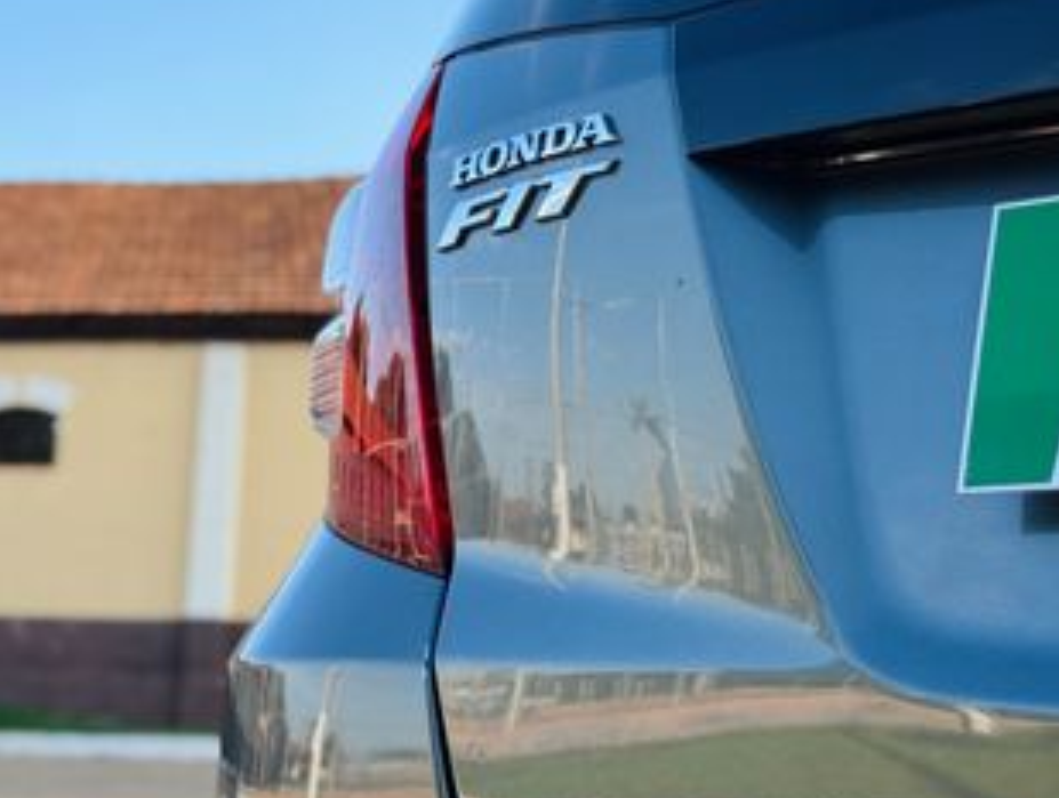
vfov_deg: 20.2
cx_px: 524
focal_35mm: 73
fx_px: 2238
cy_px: 301
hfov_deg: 26.6
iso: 64
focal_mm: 6.76
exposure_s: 1/1637
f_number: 1.78
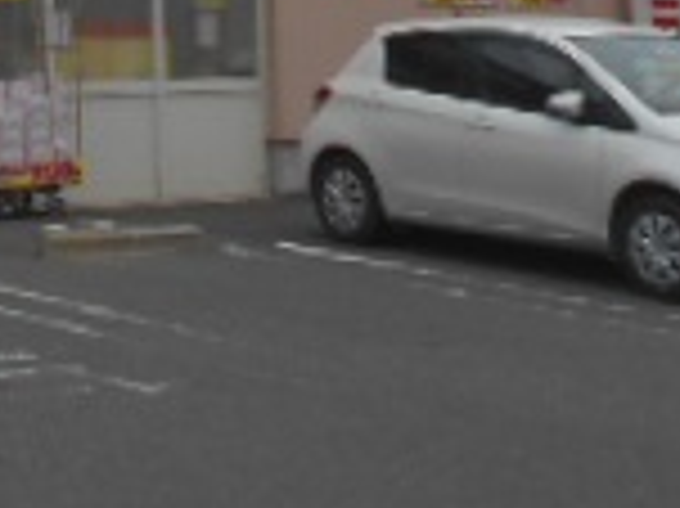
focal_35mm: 110
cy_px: -486
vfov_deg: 12.1
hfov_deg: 16.9
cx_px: -185
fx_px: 2159
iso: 80
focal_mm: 4.6
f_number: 3.2
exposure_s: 1/1600
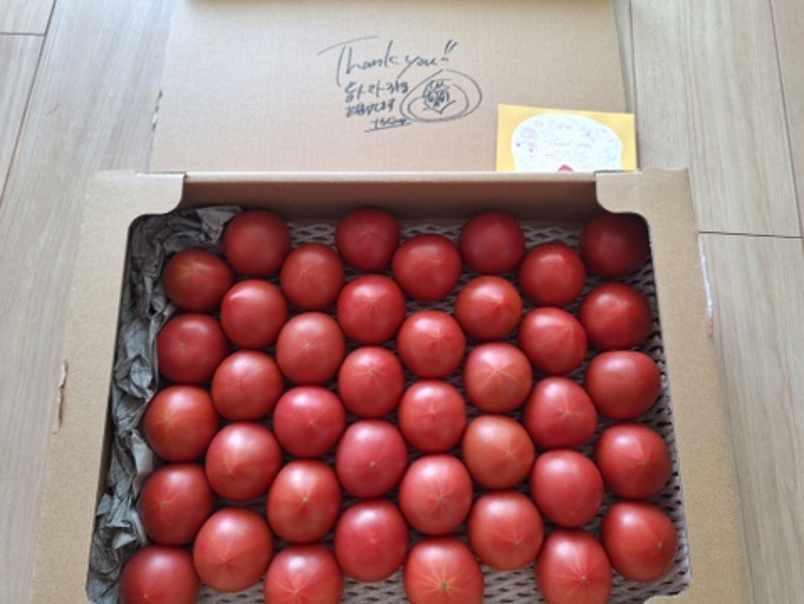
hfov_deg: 73.9
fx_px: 535
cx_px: 402
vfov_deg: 58.9
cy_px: 302
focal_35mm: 23
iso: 250
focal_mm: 5.54
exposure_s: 1/50
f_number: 1.8
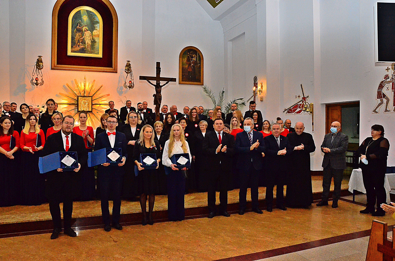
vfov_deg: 47.7
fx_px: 296
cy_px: 130
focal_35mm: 27
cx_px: 198
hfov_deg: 67.5
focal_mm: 18
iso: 3200
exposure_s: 1/200
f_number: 10
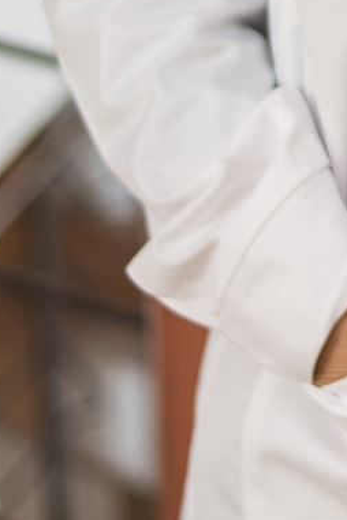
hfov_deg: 5.9
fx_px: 3253
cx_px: 731
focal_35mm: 225
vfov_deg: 8.8
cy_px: -378
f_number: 2
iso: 100
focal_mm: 35
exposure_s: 1/200
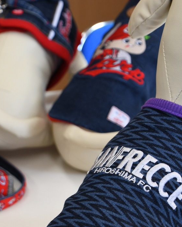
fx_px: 781
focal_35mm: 116
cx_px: 90
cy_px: 130
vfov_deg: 16.6
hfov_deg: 13.3
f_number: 4.5
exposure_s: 1/125
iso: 400
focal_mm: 35
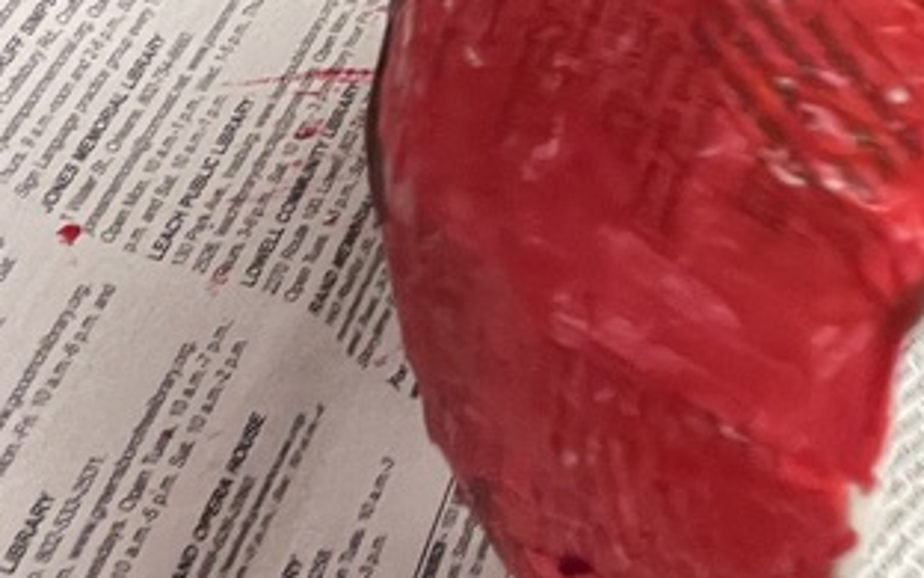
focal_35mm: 80
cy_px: -362
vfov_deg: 14.8
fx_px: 2015
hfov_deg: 23.5
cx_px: 1119
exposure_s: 1/60
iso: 200
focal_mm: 2.71
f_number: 2.2
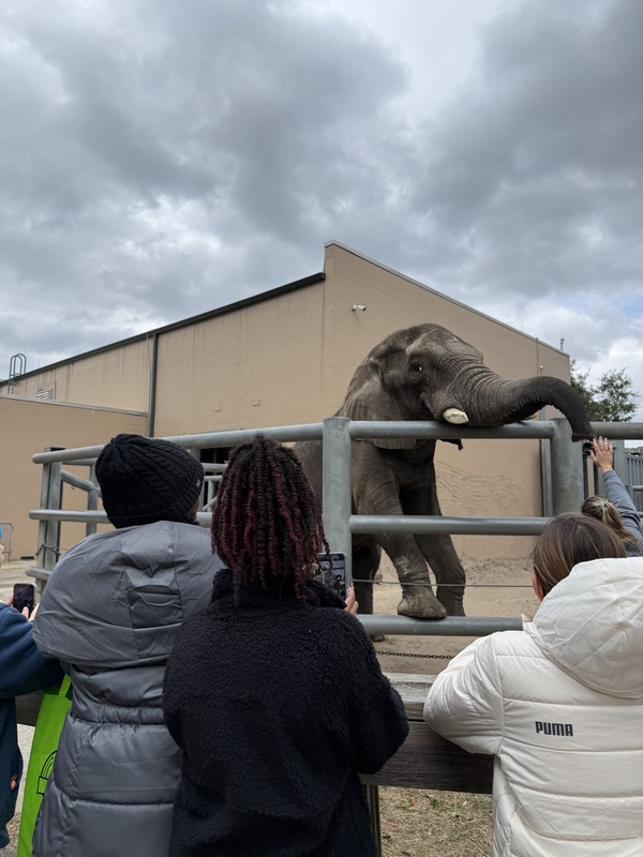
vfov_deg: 71.6
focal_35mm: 24
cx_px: 322
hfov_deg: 56.8
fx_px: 594
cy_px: 428
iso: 80
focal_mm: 6.76
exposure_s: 1/3759
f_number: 1.78
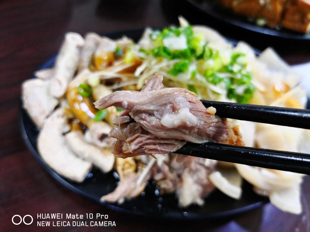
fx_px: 242
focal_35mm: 27
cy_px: 116
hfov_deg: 65.3
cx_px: 155
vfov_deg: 51.4
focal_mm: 3.95
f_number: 1.6
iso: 160
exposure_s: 1/40
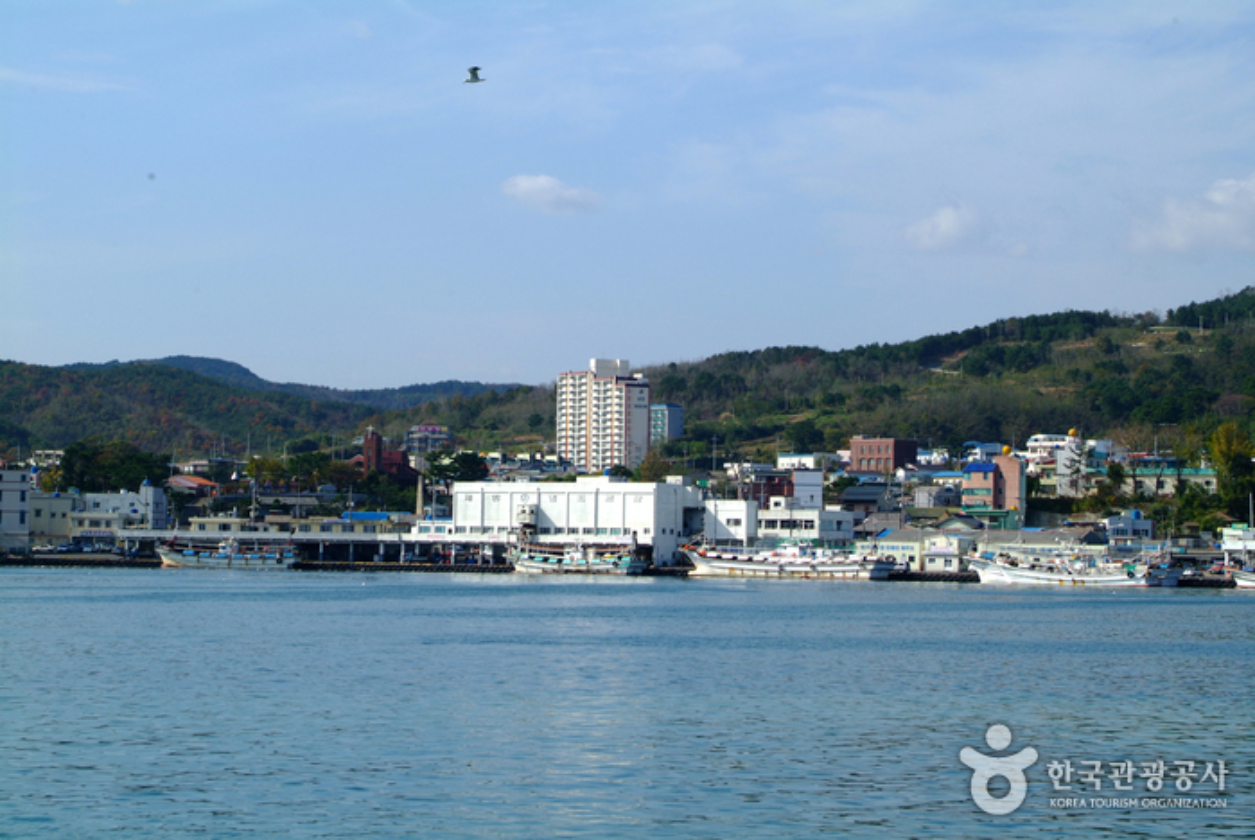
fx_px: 3037
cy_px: 420
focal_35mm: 87
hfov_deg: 23.4
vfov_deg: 15.8
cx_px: 628
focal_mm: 58
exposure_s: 1/250
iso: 100
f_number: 8
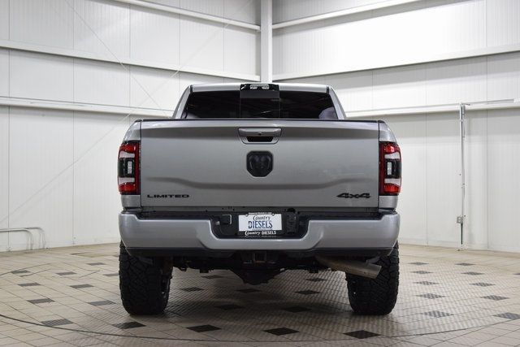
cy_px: 174
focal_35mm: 51
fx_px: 737
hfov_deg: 38.9
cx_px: 260
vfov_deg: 26.5
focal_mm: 34
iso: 1600
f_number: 6.3
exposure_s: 1/60
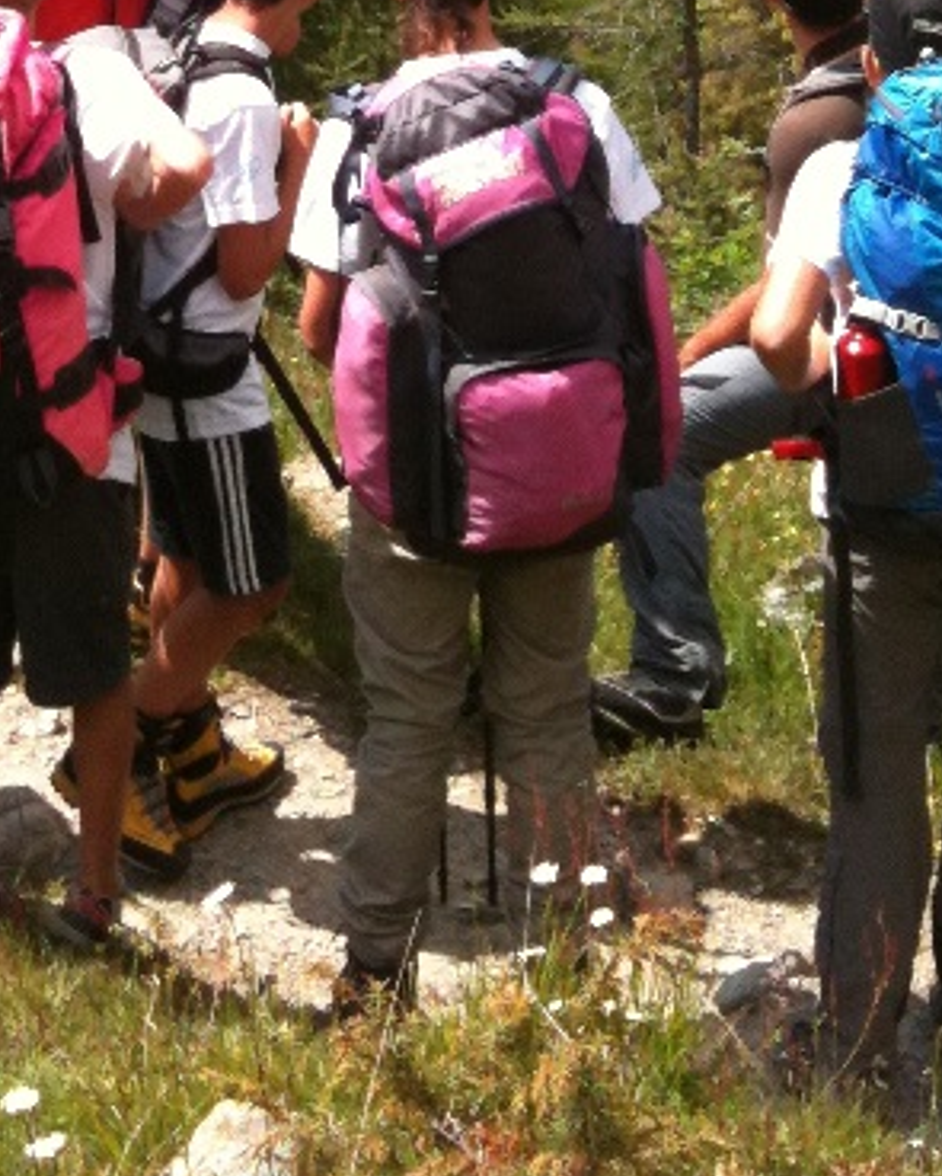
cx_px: 399
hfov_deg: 16.2
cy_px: -409
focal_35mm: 95
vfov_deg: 18.5
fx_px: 3307
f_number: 2.8
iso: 64
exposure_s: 1/687
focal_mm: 3.85
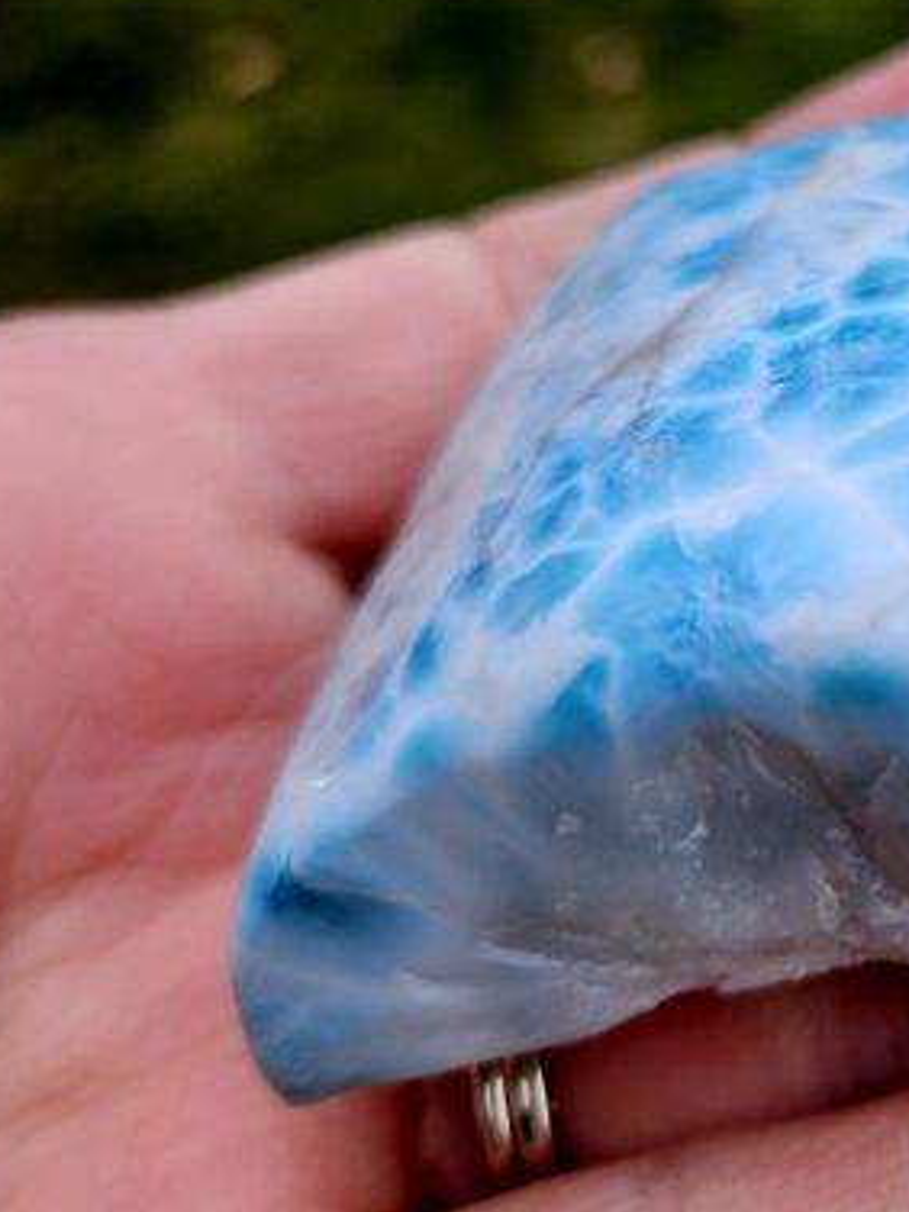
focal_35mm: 57
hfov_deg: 24.1
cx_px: 983
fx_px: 1996
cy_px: 475
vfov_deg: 33.7
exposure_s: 1/250
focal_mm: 5.4
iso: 40
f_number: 1.8
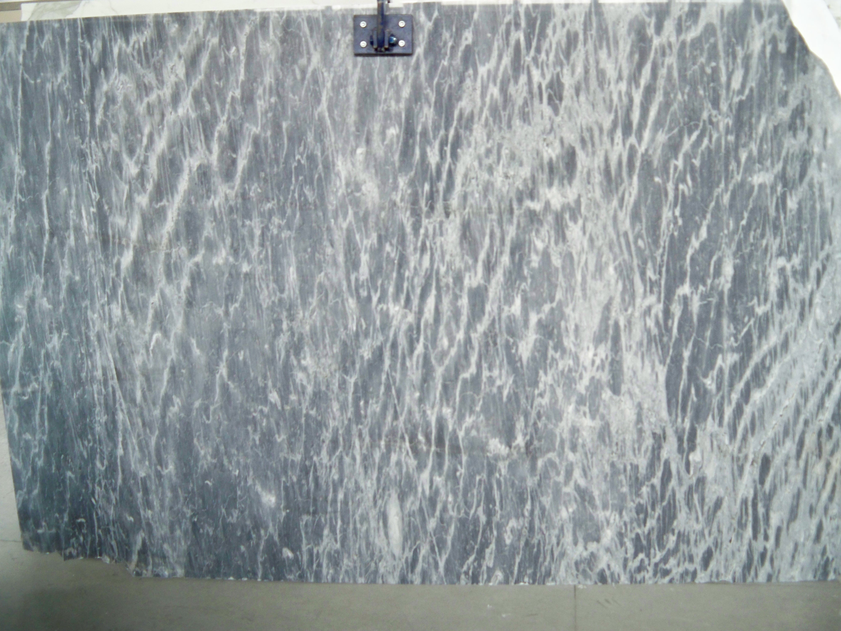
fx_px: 899
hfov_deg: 50.1
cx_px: 420
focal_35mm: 37
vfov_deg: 38.7
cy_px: 316
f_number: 3.1
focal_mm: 7.9
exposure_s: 1/30
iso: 250
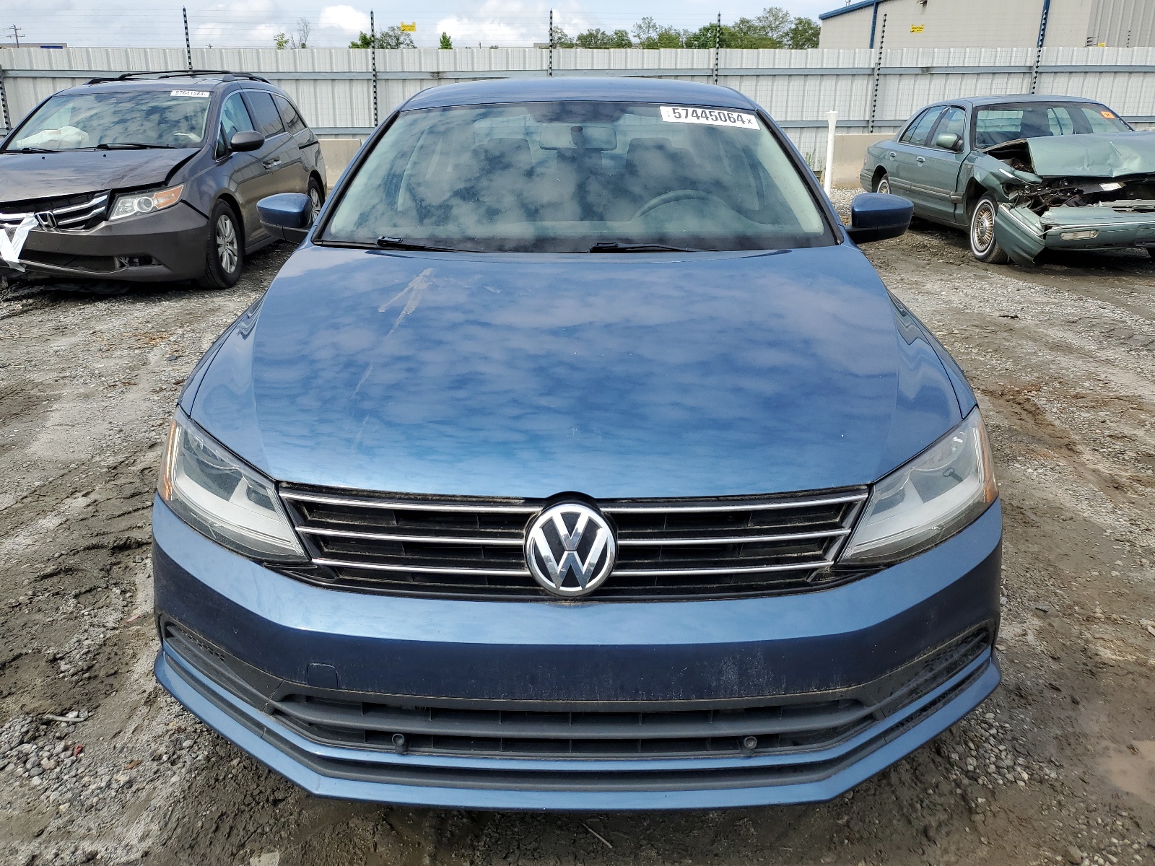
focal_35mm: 26
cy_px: 433
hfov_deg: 67.3
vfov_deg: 53.1
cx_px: 578
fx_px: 868
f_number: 1.5
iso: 50
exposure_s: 1/2500
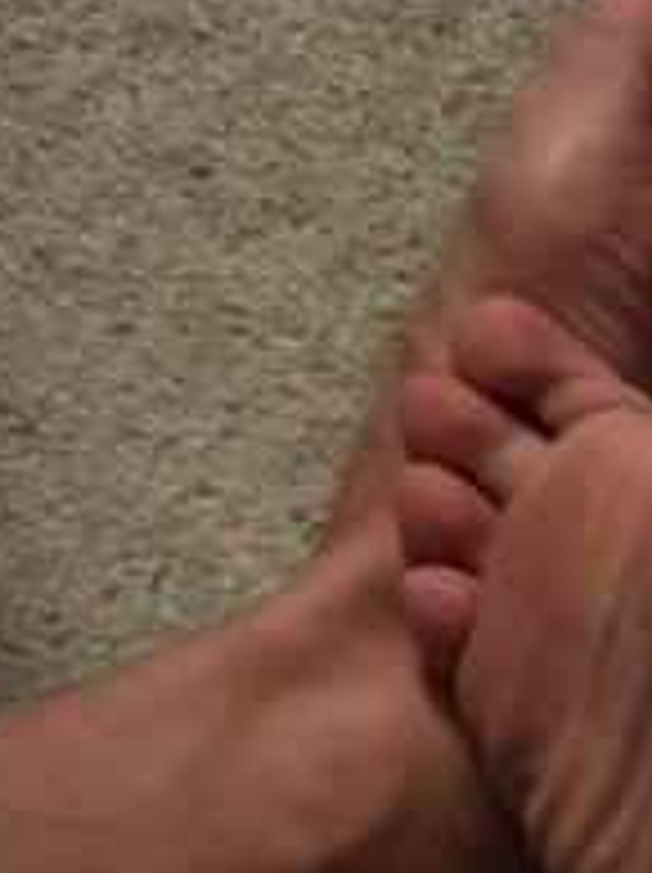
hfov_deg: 17.8
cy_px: 500
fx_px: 2014
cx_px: 695
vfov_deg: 24.4
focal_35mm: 80
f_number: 1.8
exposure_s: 1/15
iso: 640
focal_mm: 3
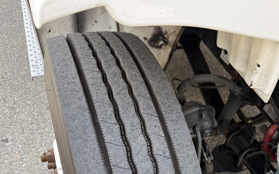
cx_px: 179
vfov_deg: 37.4
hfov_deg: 57.2
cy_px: 131
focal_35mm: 33
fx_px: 251
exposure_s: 1/551
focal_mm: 6.76
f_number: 1.78
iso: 100
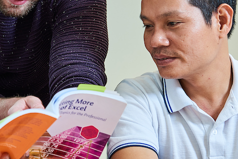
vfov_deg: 11.3
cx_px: 38
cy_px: 43
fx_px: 800
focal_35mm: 121
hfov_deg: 16.7
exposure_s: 1/80
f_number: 4
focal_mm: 48
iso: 200
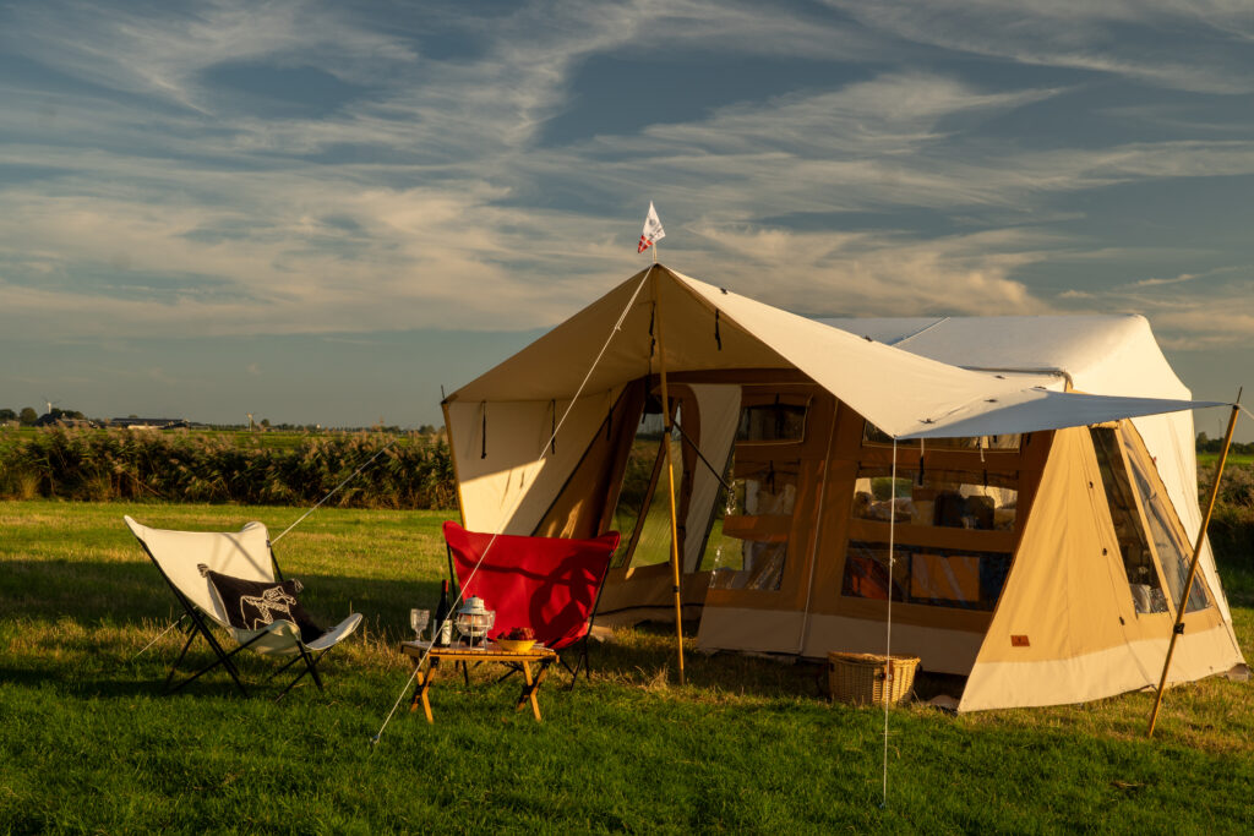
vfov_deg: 27.3
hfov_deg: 40.0
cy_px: 418
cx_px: 627
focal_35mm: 50
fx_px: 1724
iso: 100
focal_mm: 33
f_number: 9
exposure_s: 1/50
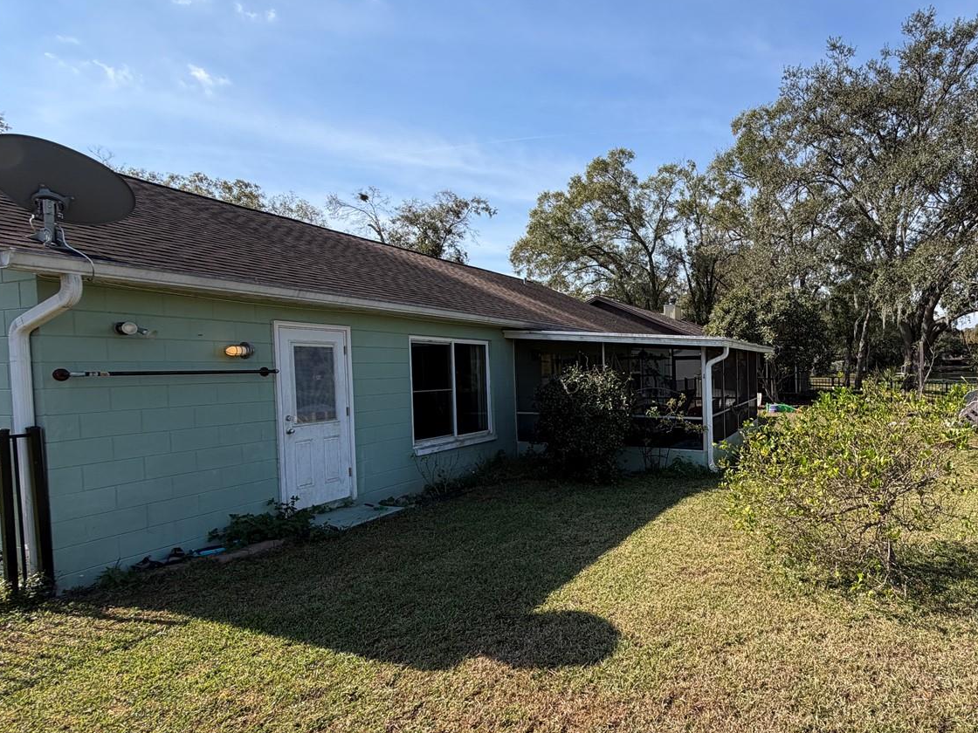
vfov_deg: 65.9
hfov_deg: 77.8
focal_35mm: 20
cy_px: 387
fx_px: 565
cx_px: 687
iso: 32
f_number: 2.2
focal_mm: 2.22
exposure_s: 1/770
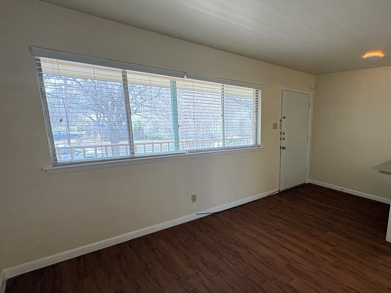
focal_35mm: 20
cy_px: 161
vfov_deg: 65.8
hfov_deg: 77.4
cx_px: 279
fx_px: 226
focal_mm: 2.22
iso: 125
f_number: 2.2
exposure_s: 1/60
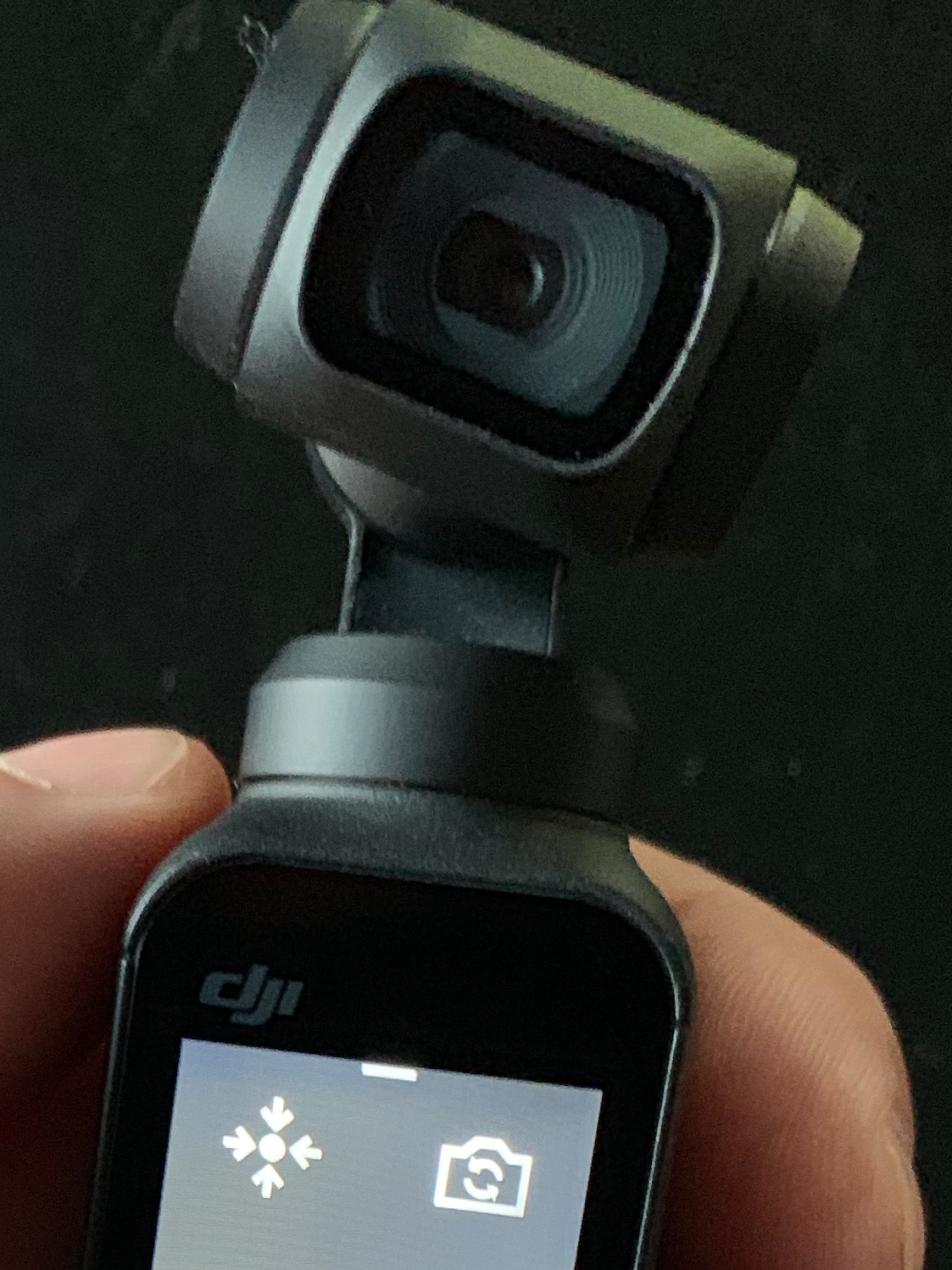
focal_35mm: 70
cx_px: 64
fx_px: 2568
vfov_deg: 25.5
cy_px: 1432
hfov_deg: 20.5
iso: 640
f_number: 1.8
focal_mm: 4.25
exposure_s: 1/30
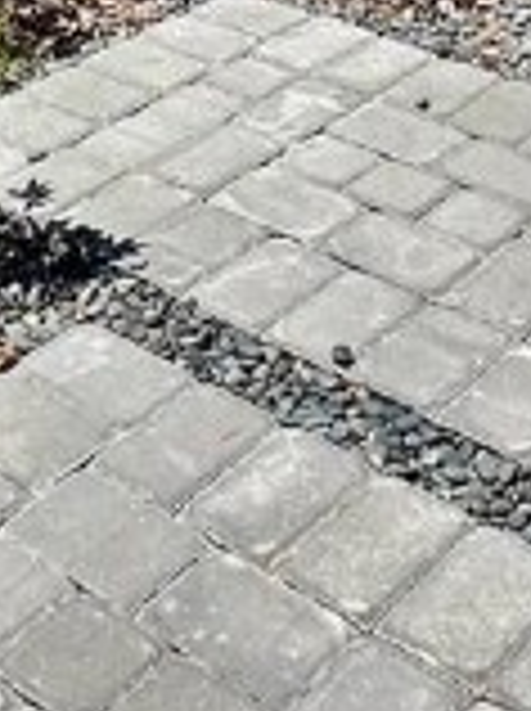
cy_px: -702
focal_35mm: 91
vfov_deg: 16.5
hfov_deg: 16.1
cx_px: 378
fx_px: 1866
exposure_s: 1/1595
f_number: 2.2
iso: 50
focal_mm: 2.22
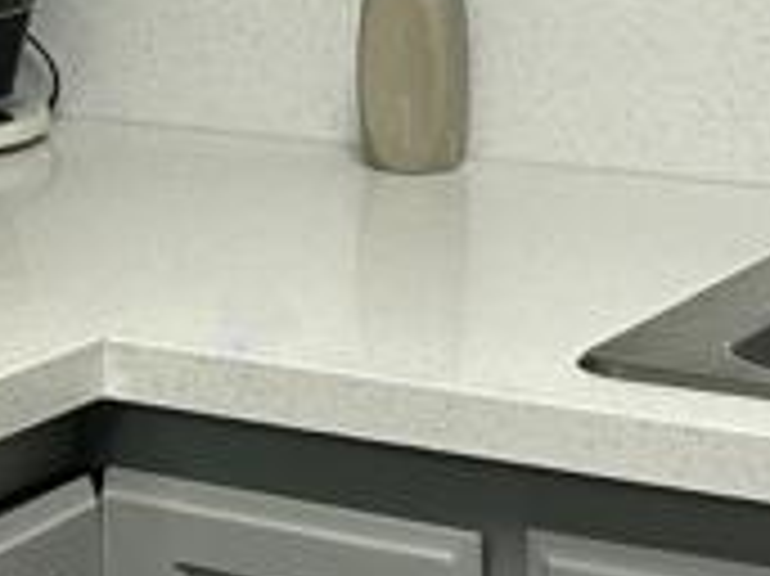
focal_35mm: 156
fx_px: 3468
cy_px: -126
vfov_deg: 9.4
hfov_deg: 12.4
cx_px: -167
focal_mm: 5.7
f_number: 1.5
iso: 80
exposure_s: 1/60
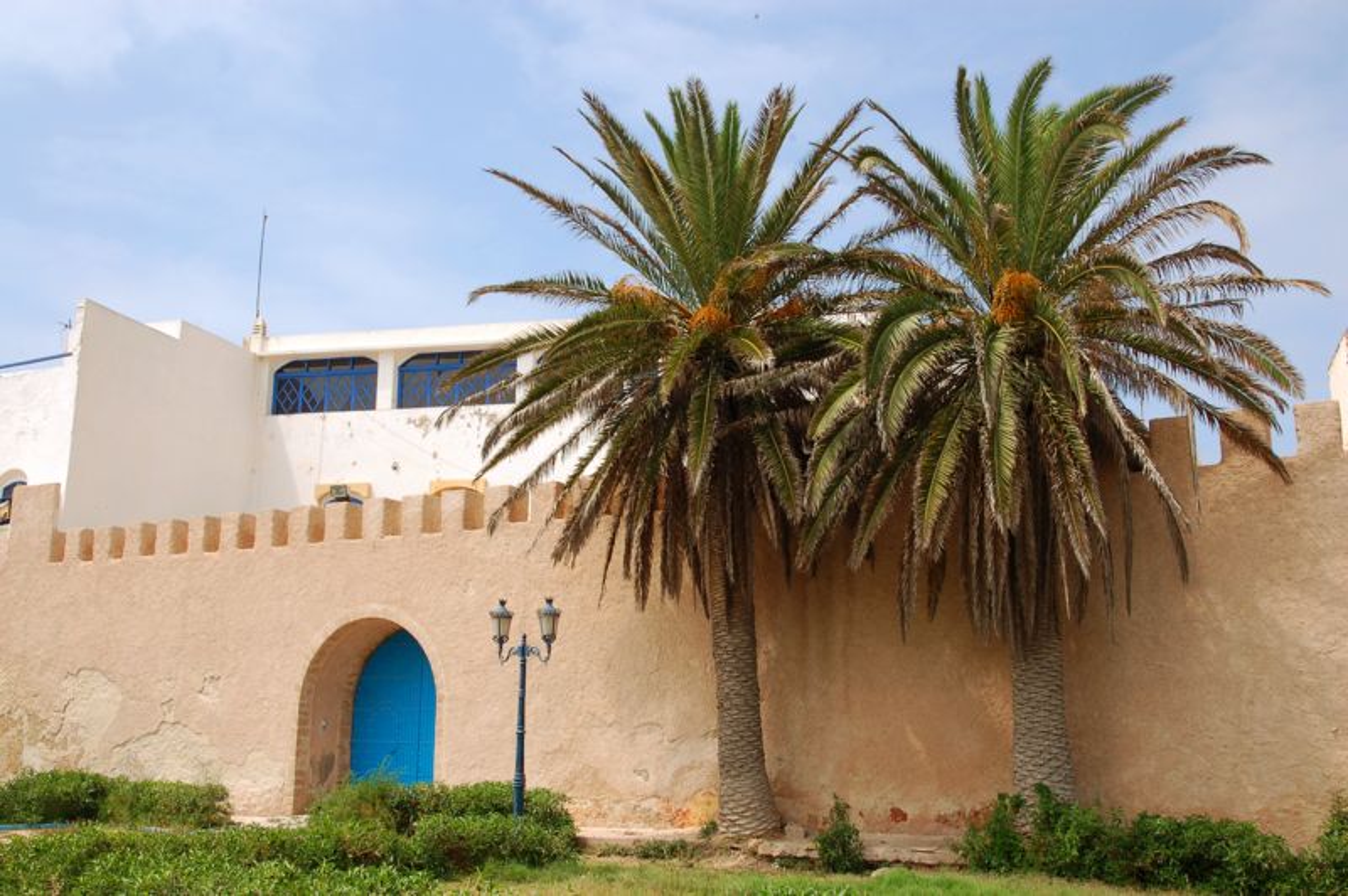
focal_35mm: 36
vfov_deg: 36.8
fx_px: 1347
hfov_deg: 53.2
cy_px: 448
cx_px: 674
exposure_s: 1/80
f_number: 18
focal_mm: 24
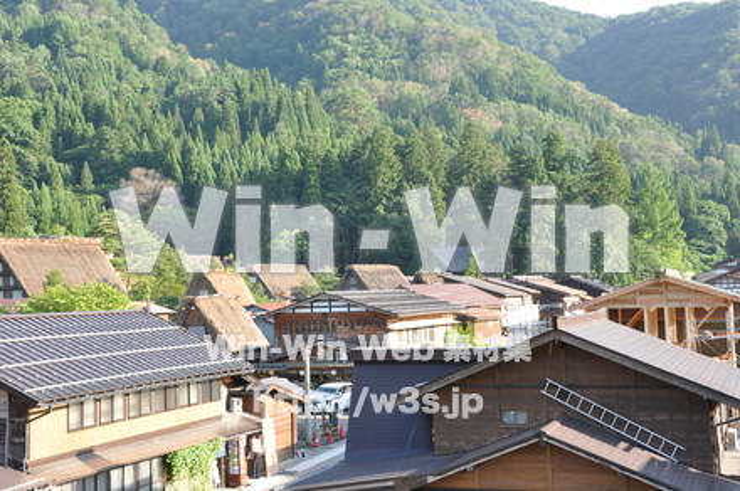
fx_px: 1170
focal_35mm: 57
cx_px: 370
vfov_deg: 23.7
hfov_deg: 35.1
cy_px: 246
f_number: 8
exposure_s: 1/60
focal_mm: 38
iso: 200
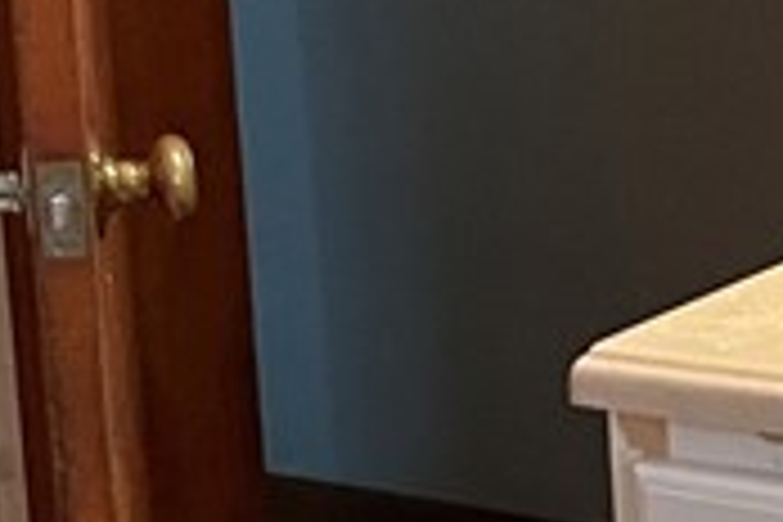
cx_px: 1413
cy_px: 148
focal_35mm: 159
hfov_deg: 11.9
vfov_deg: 8.6
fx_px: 3458
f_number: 1.6
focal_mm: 5.1
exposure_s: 1/40
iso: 400
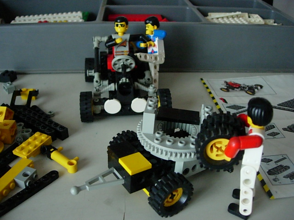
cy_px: 110
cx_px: 147
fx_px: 323
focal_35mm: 38
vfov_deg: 37.7
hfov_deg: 49.0
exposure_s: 1/38
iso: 400
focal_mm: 7.8
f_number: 2.8
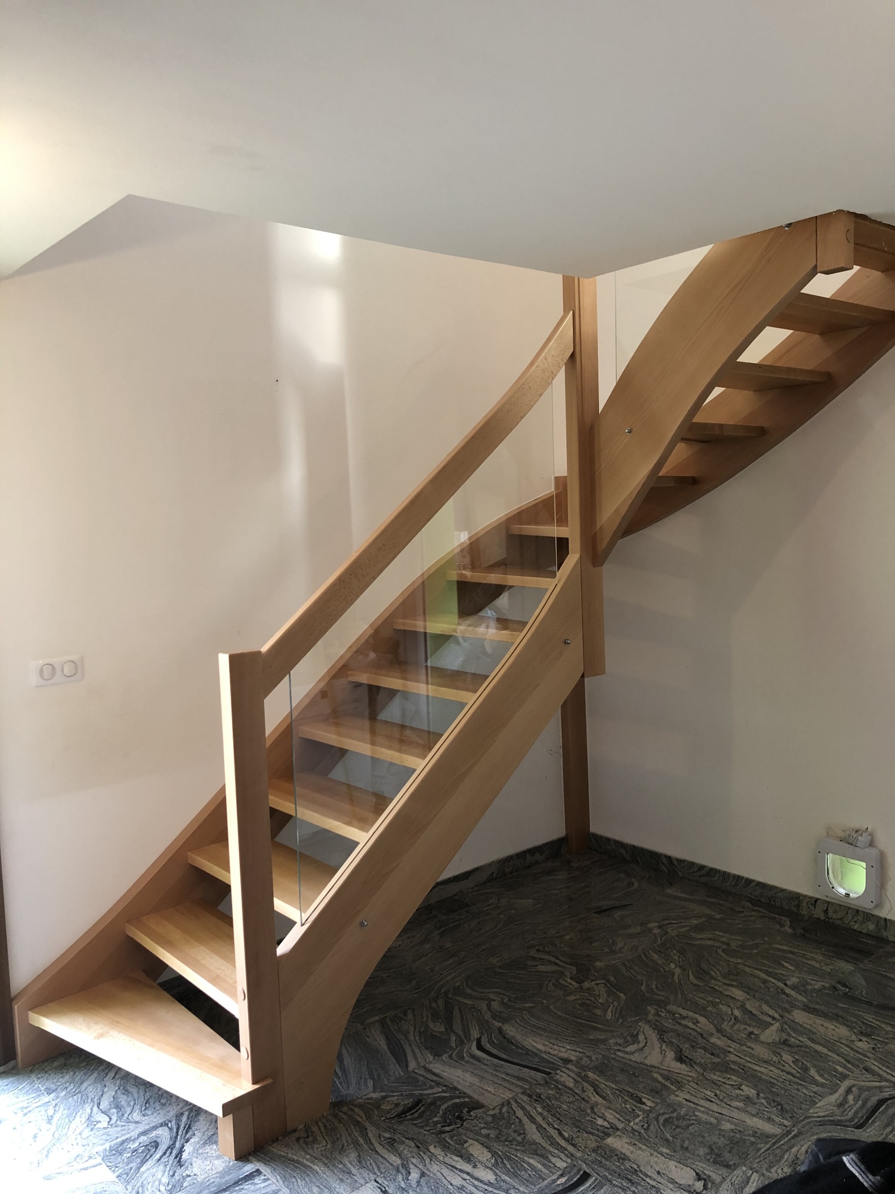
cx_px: 448
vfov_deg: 63.4
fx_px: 965
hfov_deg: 49.7
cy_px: 597
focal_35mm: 28
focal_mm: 4
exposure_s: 1/20
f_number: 1.8
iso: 40
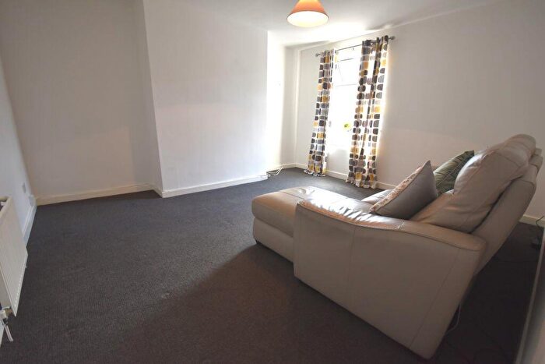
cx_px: 272
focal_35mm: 15
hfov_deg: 100.4
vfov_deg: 77.4
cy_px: 182
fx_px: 227
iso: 640
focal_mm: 10
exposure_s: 1/60
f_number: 4
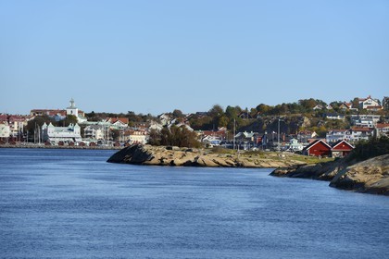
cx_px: 194
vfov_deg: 6.9
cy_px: 130
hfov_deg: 10.3
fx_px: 2161
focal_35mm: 200
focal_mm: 200
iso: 200
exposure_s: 1/500
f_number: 9
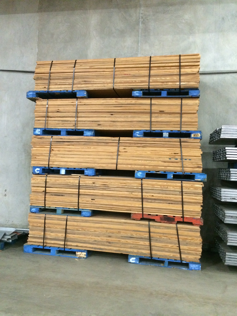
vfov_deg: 61.7
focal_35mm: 29
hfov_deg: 48.2
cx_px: 118
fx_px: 265
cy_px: 158
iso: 400
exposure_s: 1/15
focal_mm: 4.15
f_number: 2.2
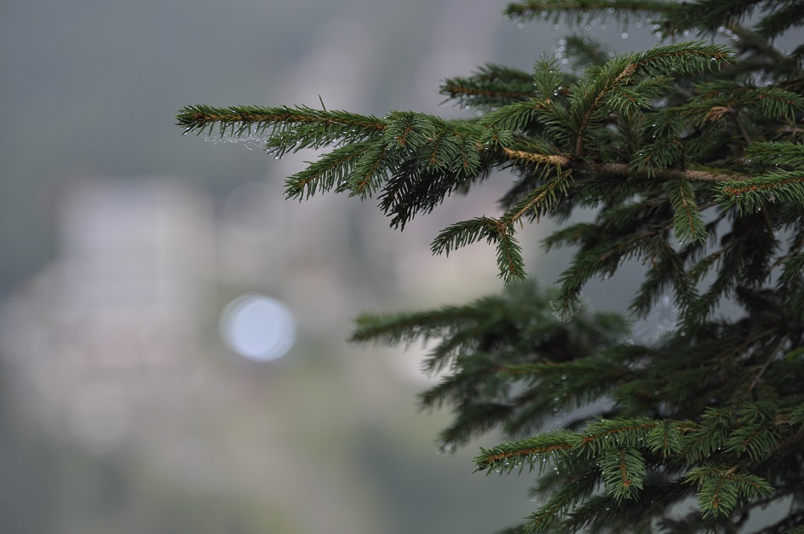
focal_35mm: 330
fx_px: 7361
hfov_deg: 6.3
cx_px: 402
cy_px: 267
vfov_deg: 4.2
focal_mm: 220
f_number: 5.6
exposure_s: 1/2000
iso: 400
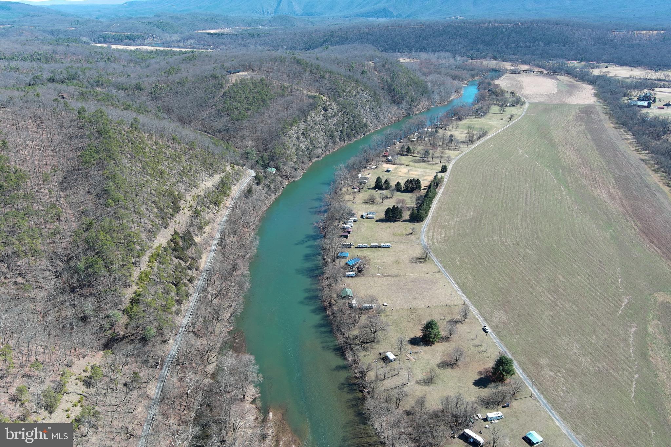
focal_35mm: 29
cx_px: 336
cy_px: 224
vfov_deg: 45.0
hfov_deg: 63.7
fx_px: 540
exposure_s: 1/544
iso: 100
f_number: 2.8
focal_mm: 10.57
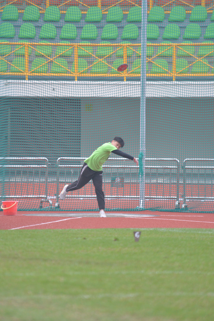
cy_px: 160
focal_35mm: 400
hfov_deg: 3.4
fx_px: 3563
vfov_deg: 5.2
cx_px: 107
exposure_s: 1/400
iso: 1600
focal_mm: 400
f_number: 5.6
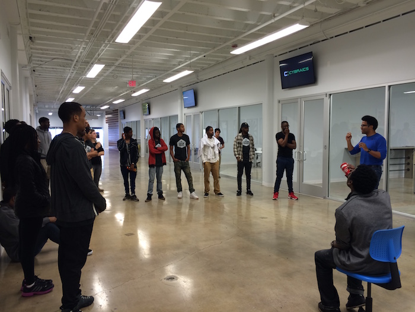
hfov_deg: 61.7
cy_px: 156
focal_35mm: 29
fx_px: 348
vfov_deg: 48.2
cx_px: 208
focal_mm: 4.15
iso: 40
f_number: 2.2
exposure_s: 1/30
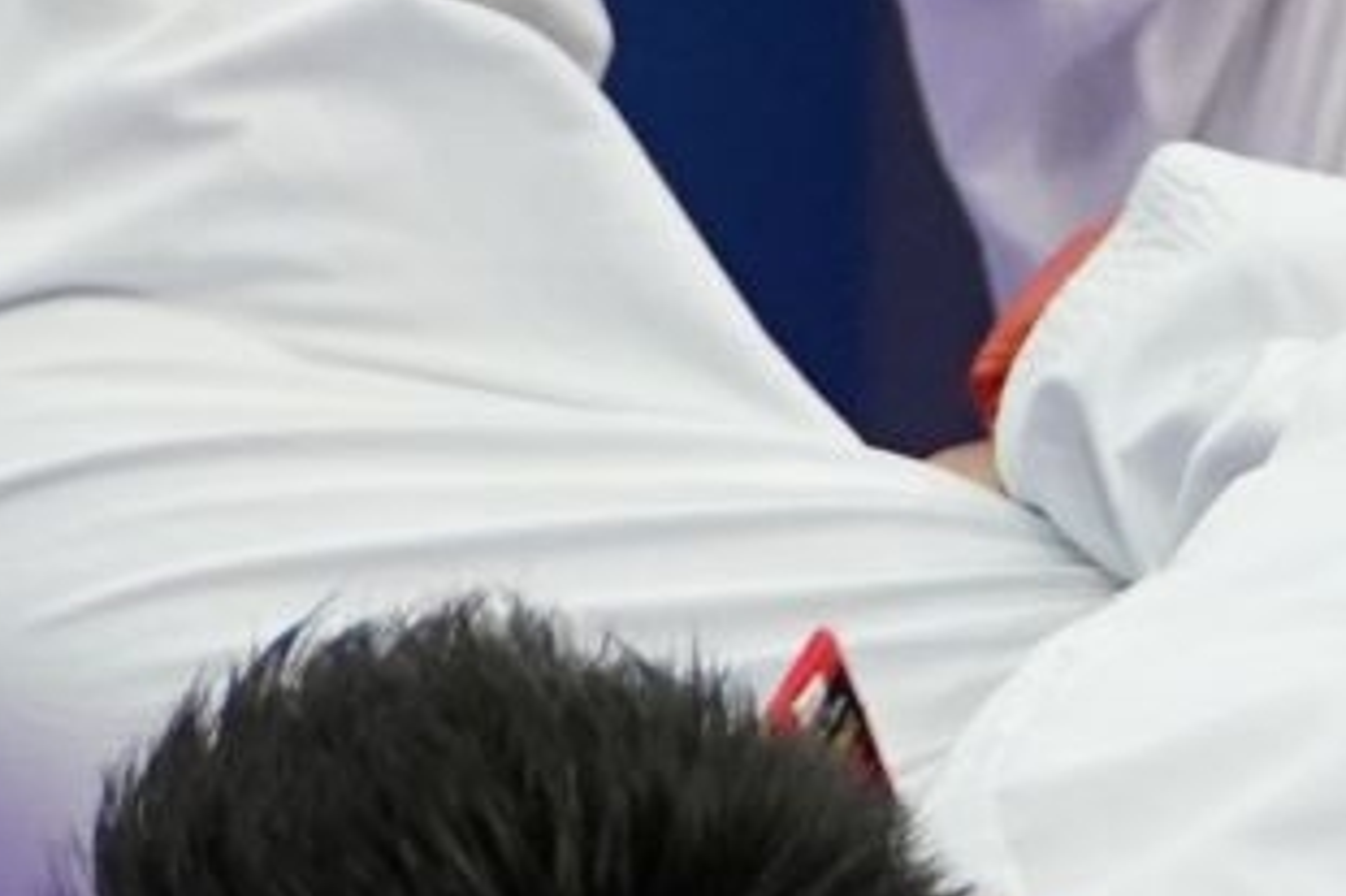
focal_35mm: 1310
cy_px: 701
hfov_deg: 1.6
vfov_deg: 1.0
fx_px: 48951
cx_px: 641
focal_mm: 151
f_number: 2.8
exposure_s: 1/1000
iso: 2000
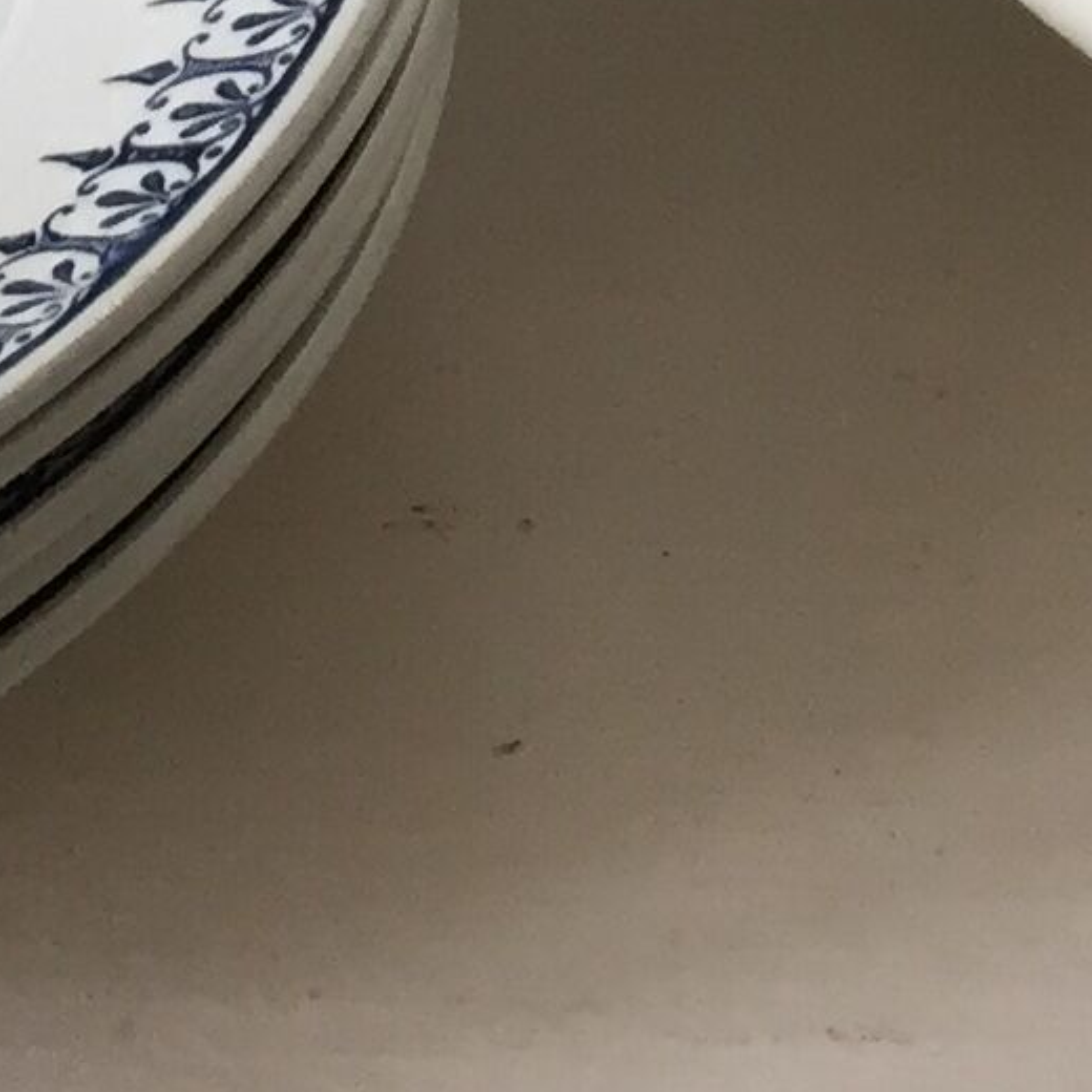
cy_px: -1390
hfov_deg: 10.8
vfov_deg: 9.8
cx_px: 758
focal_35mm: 161
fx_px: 5746
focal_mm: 4.15
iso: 80
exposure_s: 1/33
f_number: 2.2
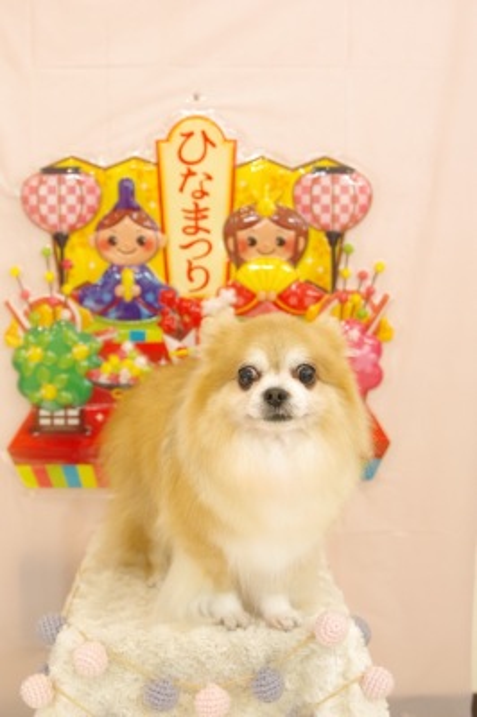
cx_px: 238
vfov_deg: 46.4
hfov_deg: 31.8
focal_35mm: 42
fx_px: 836
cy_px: 358
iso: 1250
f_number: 3.2
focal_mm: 28
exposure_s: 1/100
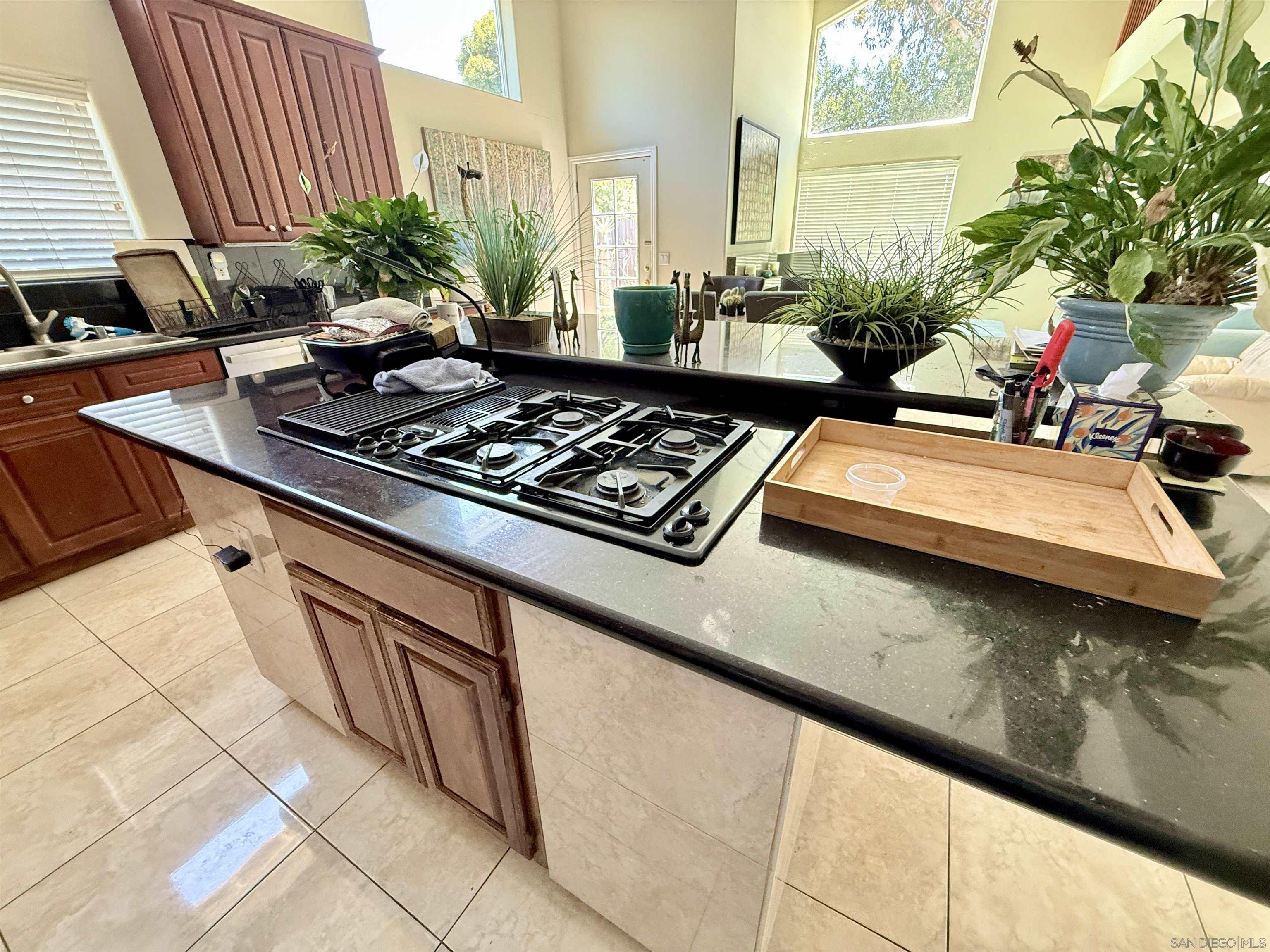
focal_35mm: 14
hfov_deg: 102.1
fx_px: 514
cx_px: 635
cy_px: 476
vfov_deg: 85.7
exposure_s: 1/60
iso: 400
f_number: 2.2
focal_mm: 2.22
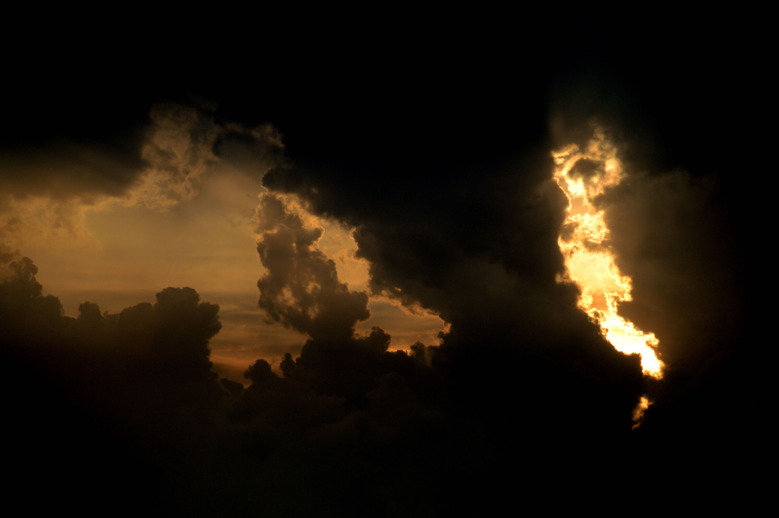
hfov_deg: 13.7
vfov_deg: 9.1
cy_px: 259
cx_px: 390
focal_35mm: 150
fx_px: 3243
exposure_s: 1/640
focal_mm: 100
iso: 200
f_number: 5.6
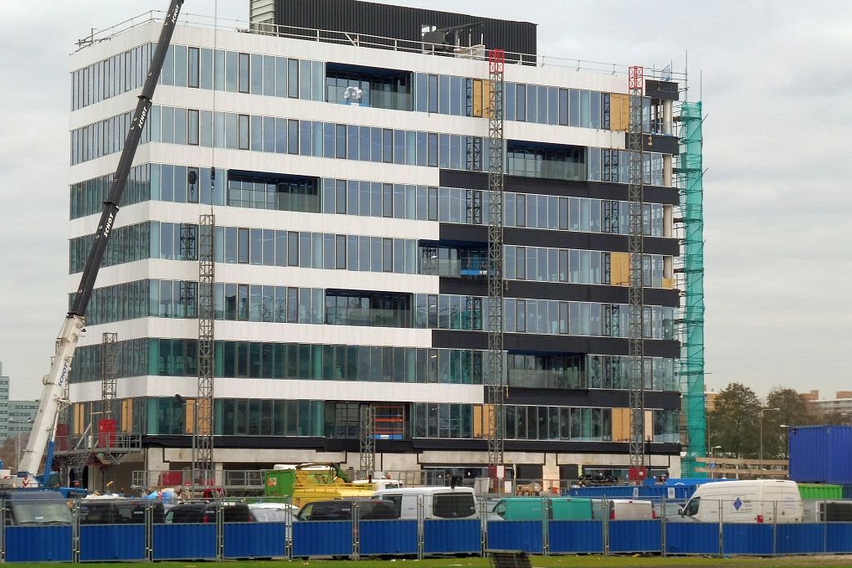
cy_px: 268
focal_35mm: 114
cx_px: 426
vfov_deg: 12.0
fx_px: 2698
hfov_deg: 17.9
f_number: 5.3
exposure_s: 1/60
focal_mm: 19.4
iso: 125
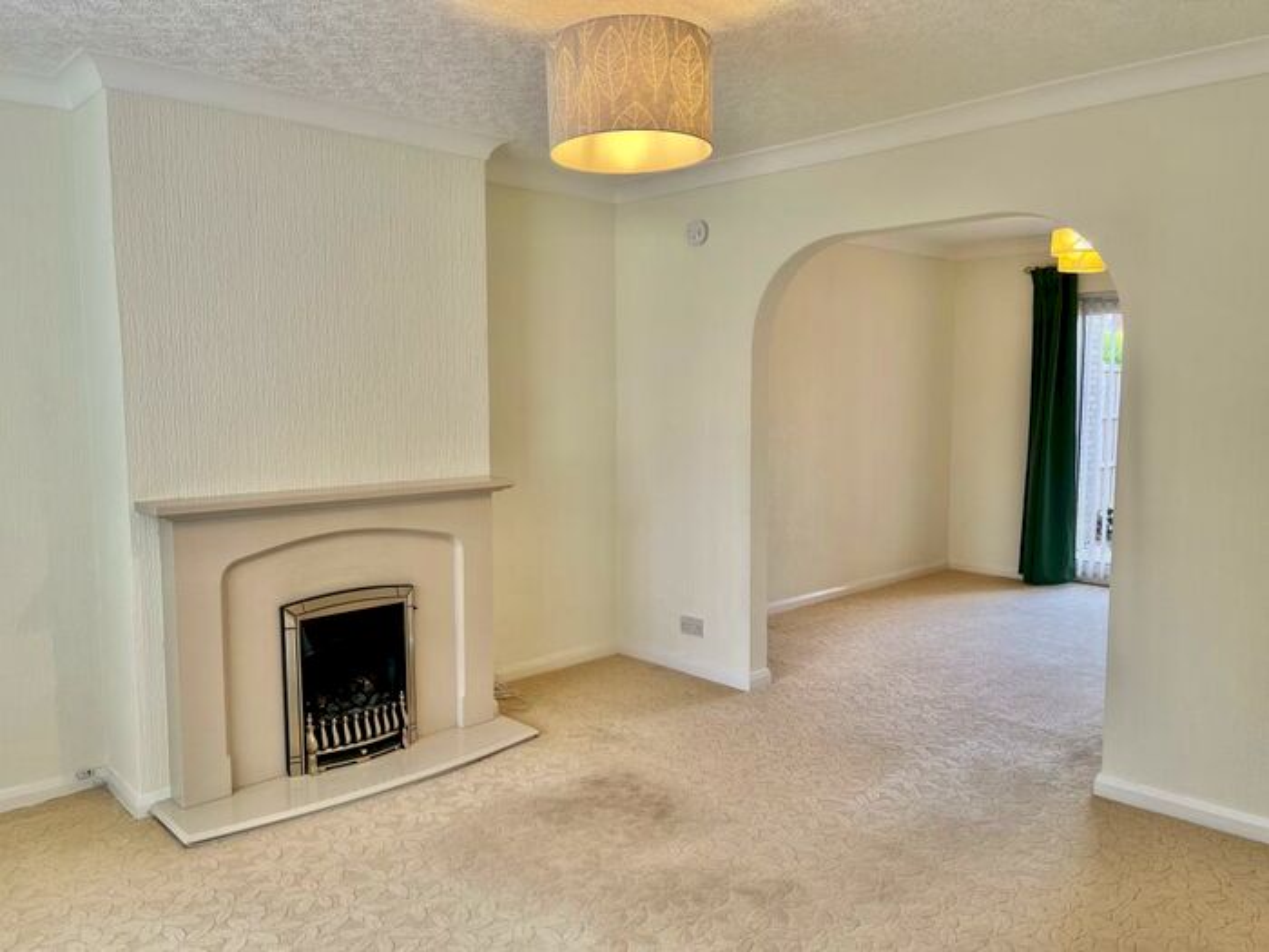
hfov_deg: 67.3
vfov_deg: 53.1
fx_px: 953
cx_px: 634
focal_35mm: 26
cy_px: 476
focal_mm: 5.1
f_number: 1.6
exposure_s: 1/121
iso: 64
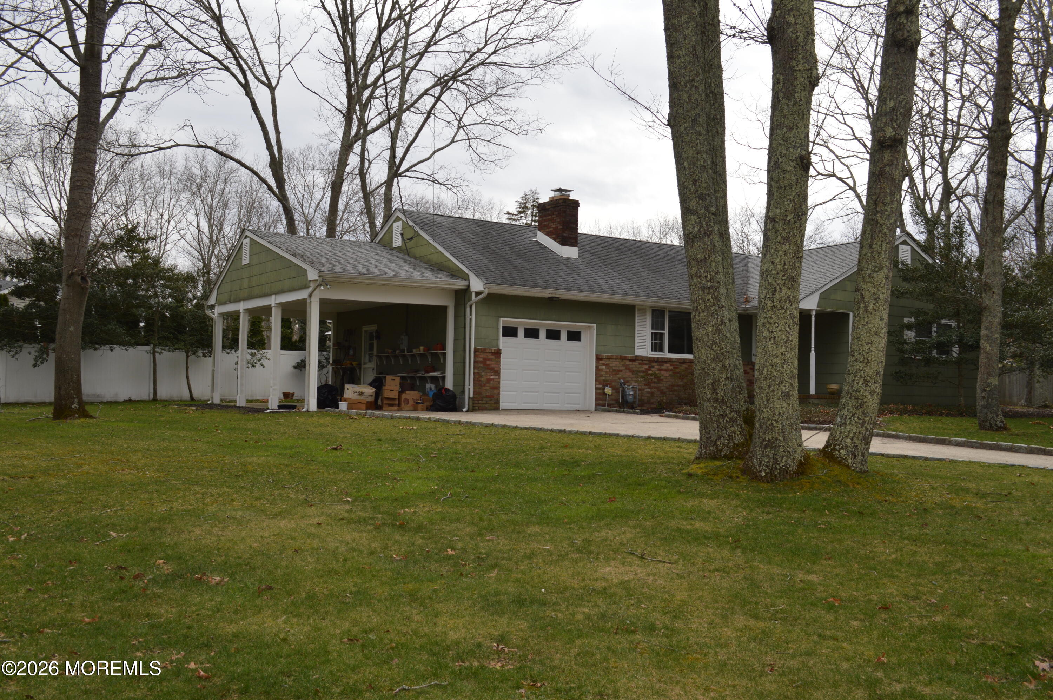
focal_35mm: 36
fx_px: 1052
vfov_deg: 36.8
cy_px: 350
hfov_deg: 53.2
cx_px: 526
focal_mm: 24
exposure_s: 1/200
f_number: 8
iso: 100
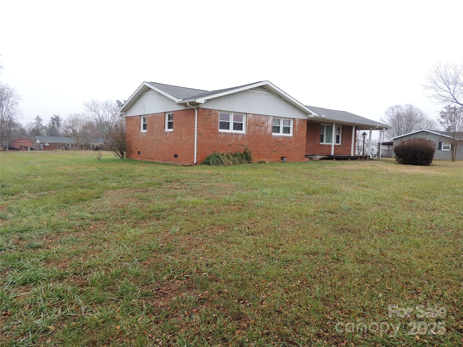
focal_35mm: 24
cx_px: 232
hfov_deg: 71.6
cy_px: 174
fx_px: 321
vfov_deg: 56.8
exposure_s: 1/160
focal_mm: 4.3
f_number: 3
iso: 100
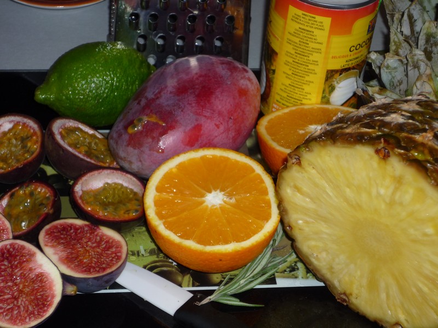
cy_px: 164
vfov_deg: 18.2
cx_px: 219
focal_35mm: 81
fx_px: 1025
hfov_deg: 24.1
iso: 100
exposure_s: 1/50
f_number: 5.6
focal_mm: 14.2
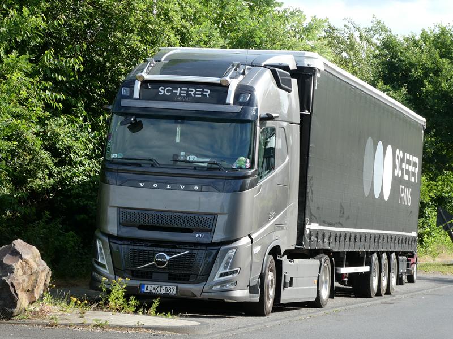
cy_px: 170
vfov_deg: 12.0
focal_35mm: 124
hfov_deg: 15.9
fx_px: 1623
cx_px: 226
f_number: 5.2
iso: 80
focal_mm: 22.3
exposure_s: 1/160
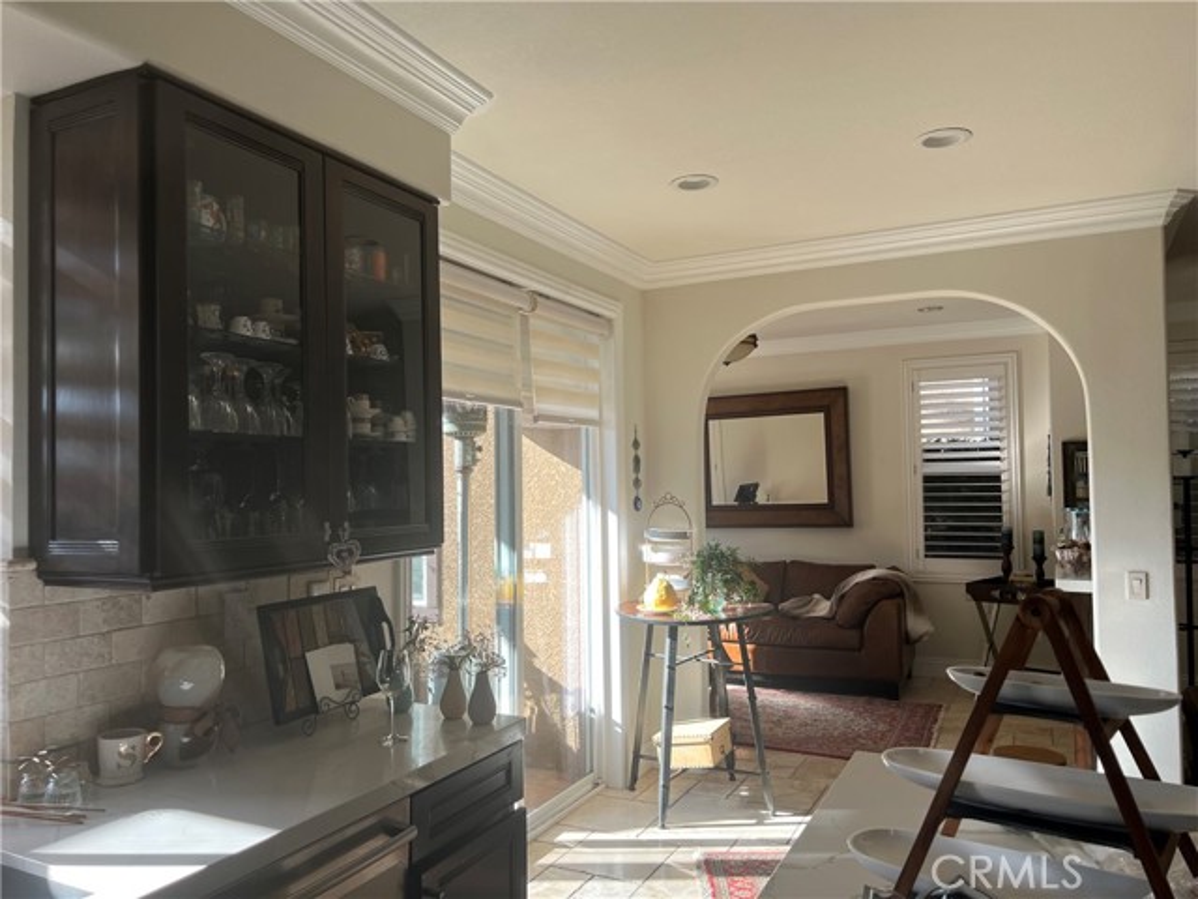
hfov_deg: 67.3
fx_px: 900
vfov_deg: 53.1
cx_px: 599
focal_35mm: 26
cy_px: 450
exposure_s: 1/169
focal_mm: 5.7
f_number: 1.5
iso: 40
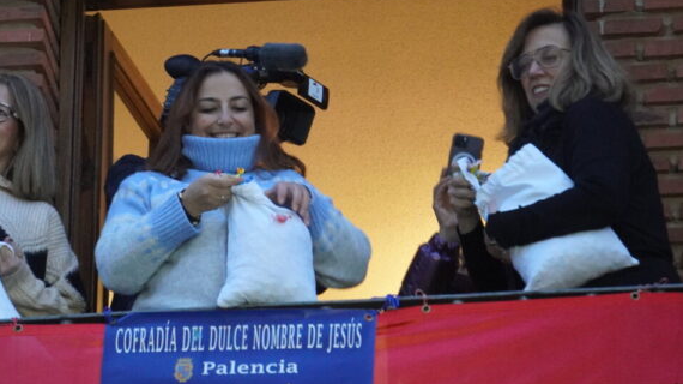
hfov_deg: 6.1
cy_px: 108
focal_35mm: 354
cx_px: 228
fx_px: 6403
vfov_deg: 3.4
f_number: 6.3
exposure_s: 1/60
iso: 6400
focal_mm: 167
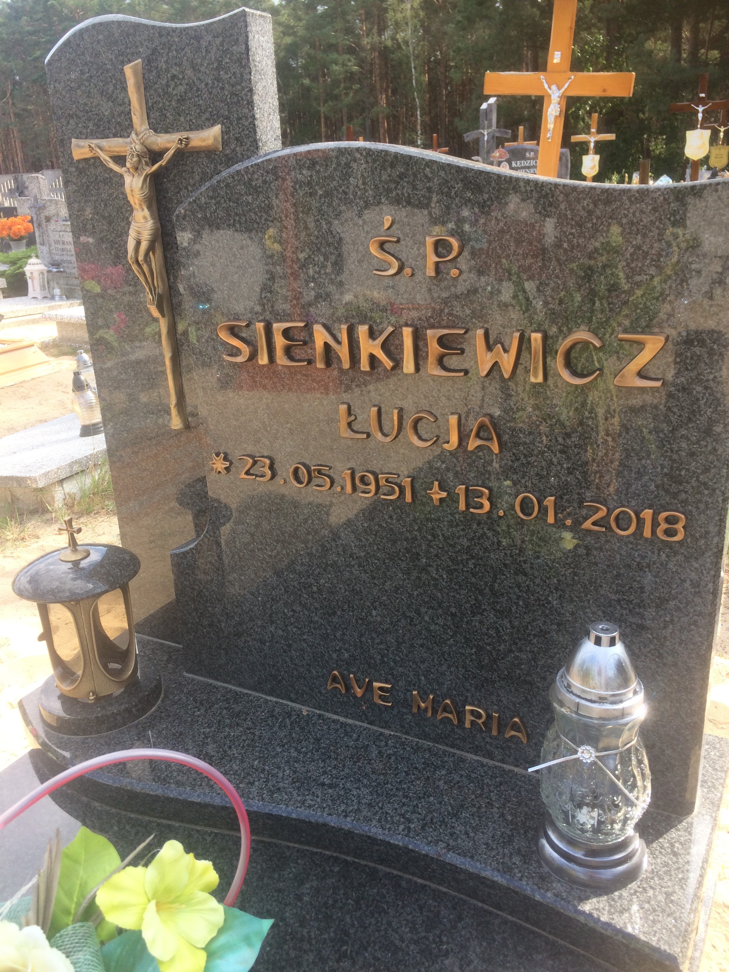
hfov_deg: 48.2
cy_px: 486
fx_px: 814
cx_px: 364
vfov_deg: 61.7
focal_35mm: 29
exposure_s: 1/387
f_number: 2.2
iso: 32
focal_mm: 4.15
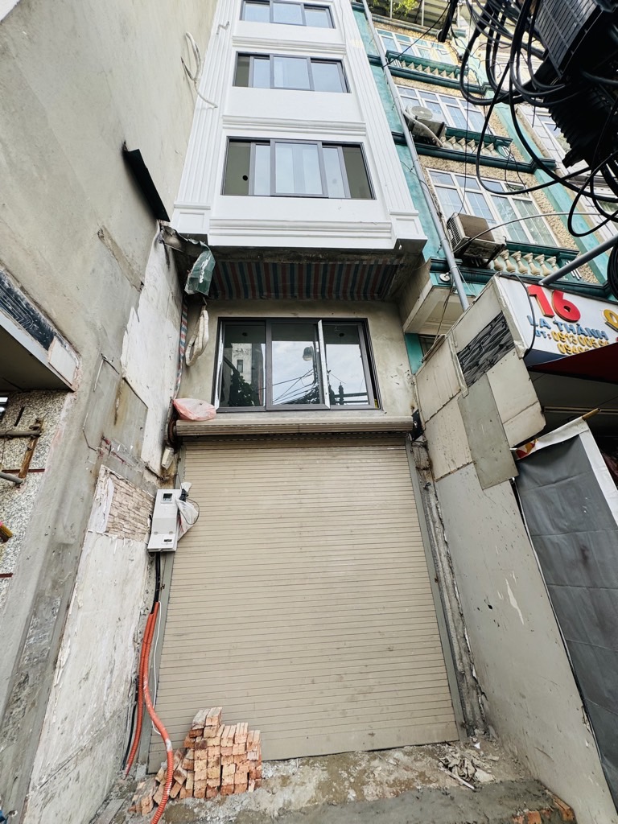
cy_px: 412
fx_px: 333
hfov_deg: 85.7
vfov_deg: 102.1
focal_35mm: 14
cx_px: 309
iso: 40
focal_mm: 2.22
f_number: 2.2
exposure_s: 1/130
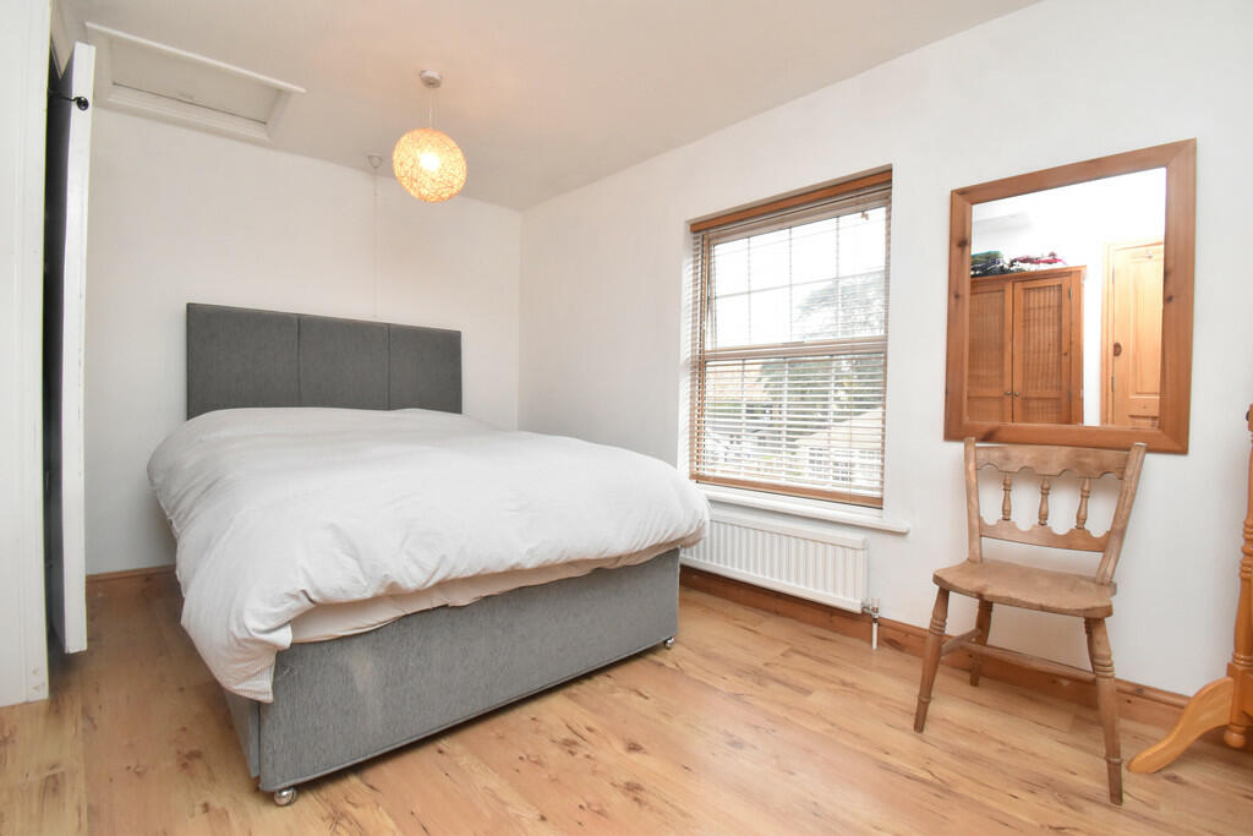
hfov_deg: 100.4
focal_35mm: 15
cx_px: 626
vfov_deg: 77.3
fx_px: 522
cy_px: 418
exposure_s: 1/60
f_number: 16
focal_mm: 10
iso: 2200
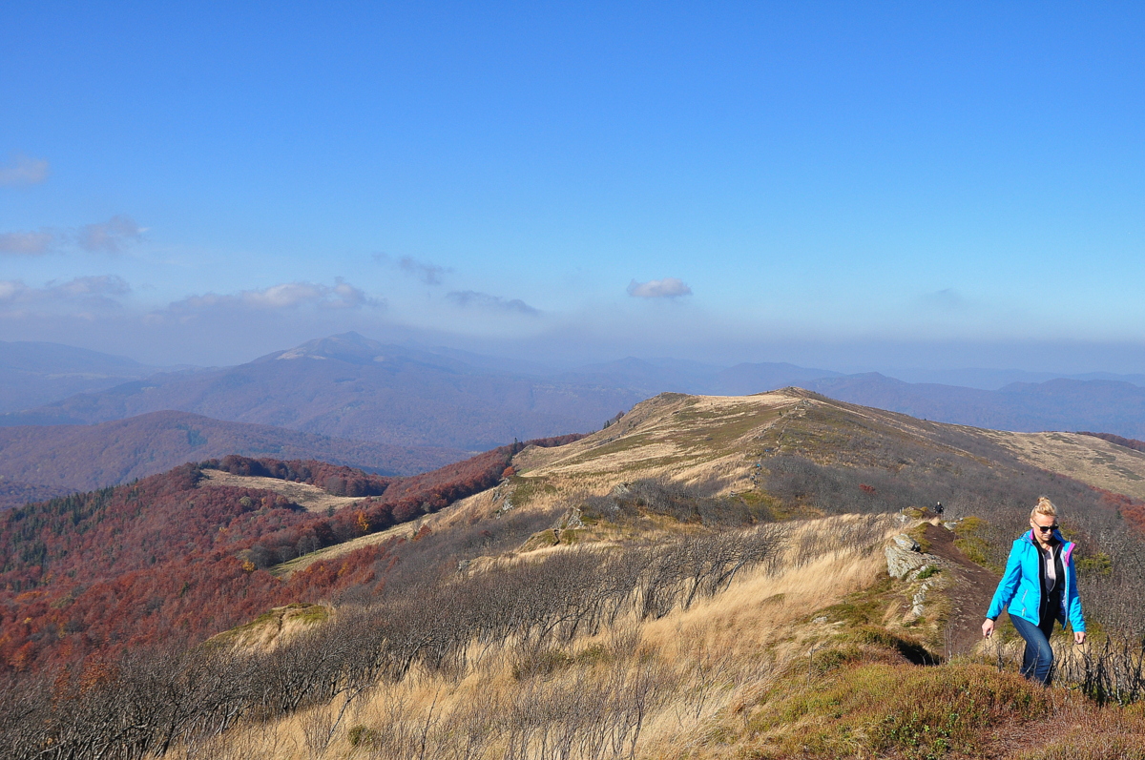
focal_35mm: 38
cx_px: 572
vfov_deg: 35.4
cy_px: 380
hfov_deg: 51.3
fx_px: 1191
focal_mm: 25
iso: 400
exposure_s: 1/500
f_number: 11
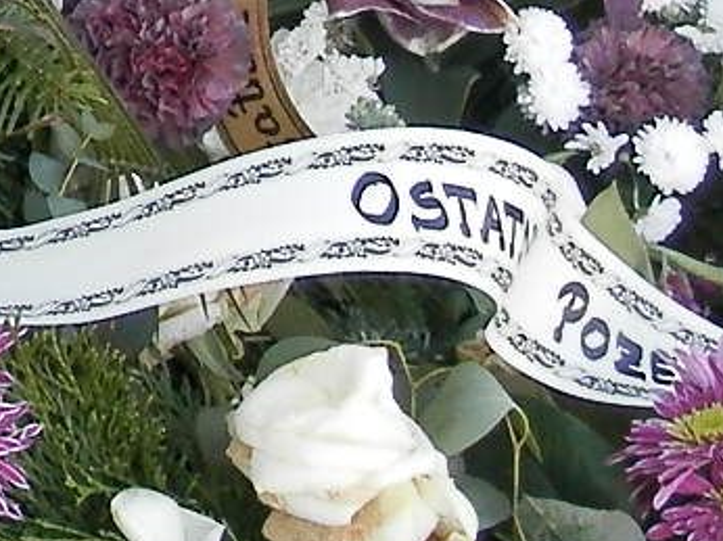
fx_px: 3861
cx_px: -491
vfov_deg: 7.8
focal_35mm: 185
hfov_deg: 10.2
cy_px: -437
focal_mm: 4.5
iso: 80
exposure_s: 1/50
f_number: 3.1
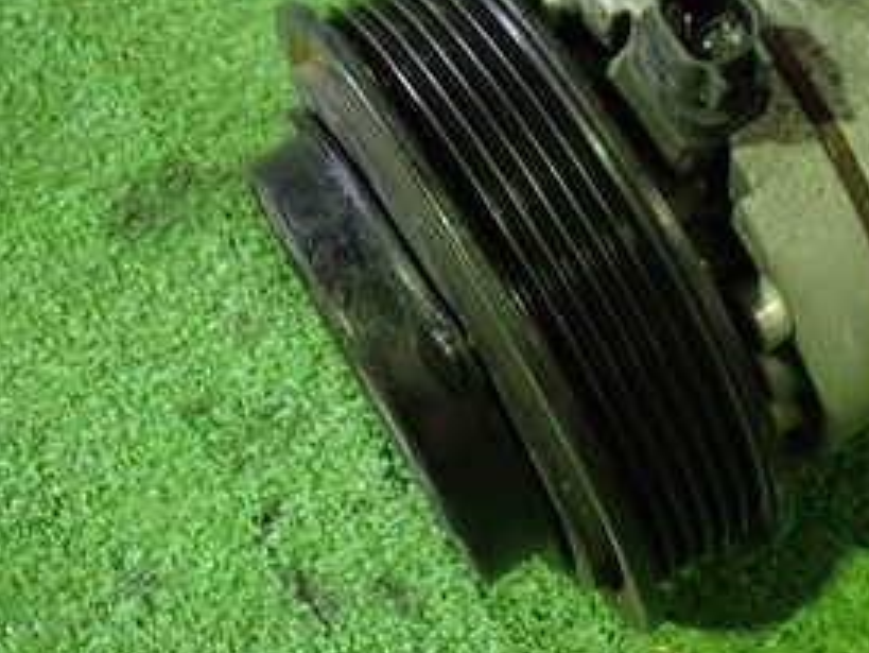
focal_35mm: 66
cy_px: 13
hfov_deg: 27.5
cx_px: 891
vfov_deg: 21.5
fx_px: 1658
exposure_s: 1/30
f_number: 2.3
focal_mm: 5.4
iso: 800
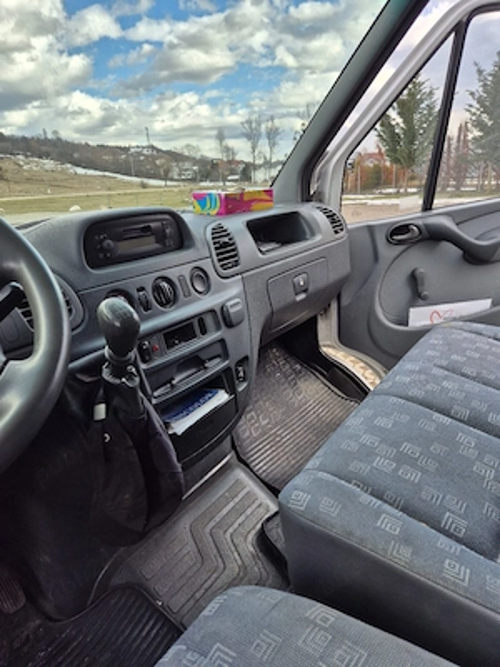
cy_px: 334
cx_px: 250
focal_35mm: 23
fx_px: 443
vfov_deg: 73.9
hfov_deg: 58.9
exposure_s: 1/625
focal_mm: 5.4
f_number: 1.8
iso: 25
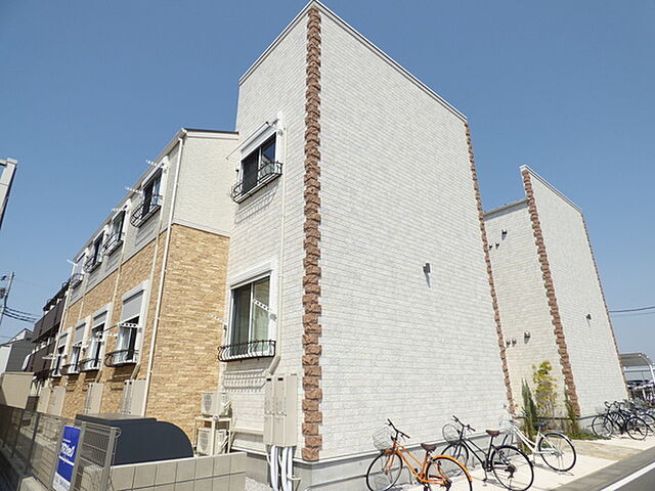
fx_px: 378
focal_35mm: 20
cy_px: 246
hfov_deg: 81.7
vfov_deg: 66.0
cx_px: 328
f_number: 3.2
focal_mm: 3.58
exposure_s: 1/1600
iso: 100
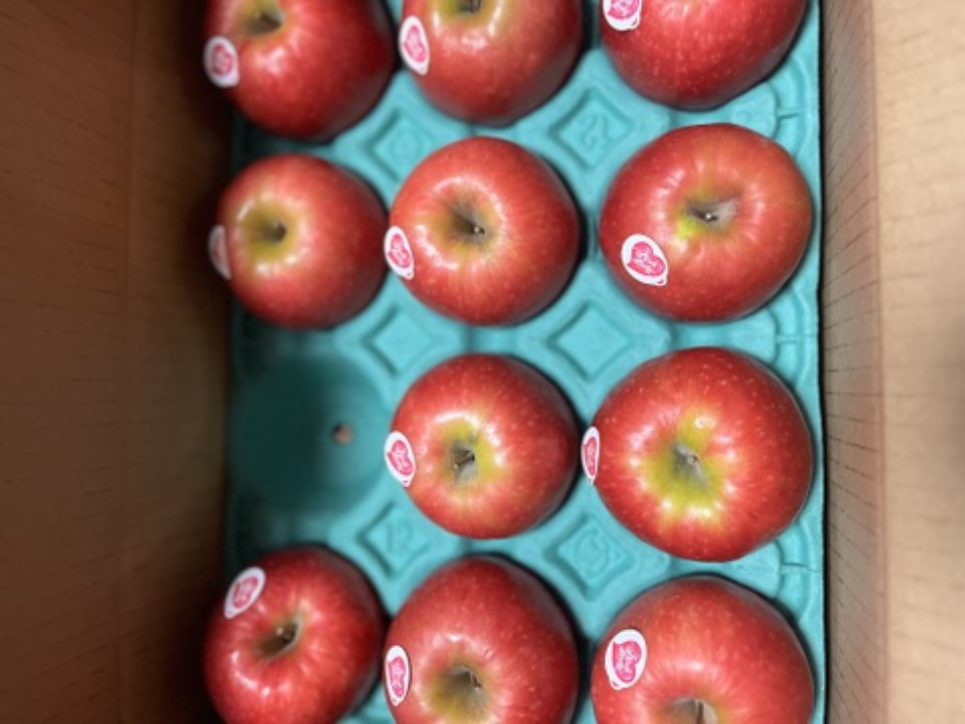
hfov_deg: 67.3
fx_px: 725
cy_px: 362
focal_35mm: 26
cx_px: 482
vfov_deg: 53.1
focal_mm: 5.1
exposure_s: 1/60
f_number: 1.6
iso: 500
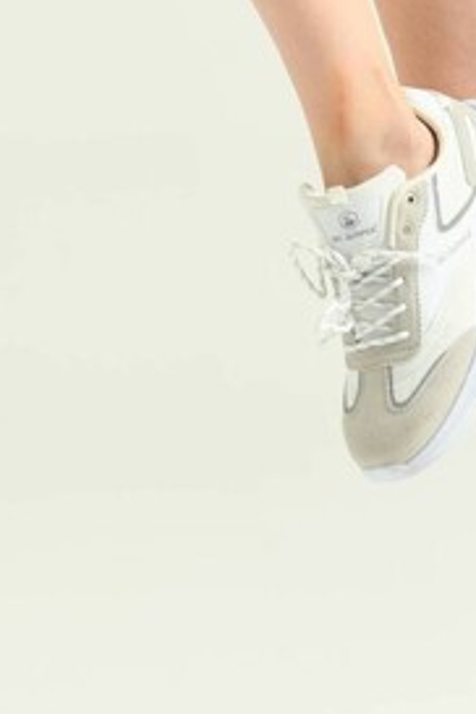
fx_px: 5176
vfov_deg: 7.9
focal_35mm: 261
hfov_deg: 5.2
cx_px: 557
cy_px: 183
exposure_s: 1/160
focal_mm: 95
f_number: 5.6
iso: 125
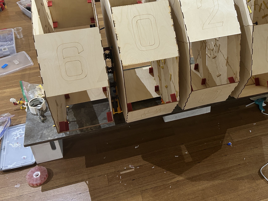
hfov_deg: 45.2
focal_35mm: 41
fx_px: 317
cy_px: 60
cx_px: 175
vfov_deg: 34.7
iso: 250
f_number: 1.5
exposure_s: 1/60
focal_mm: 5.7
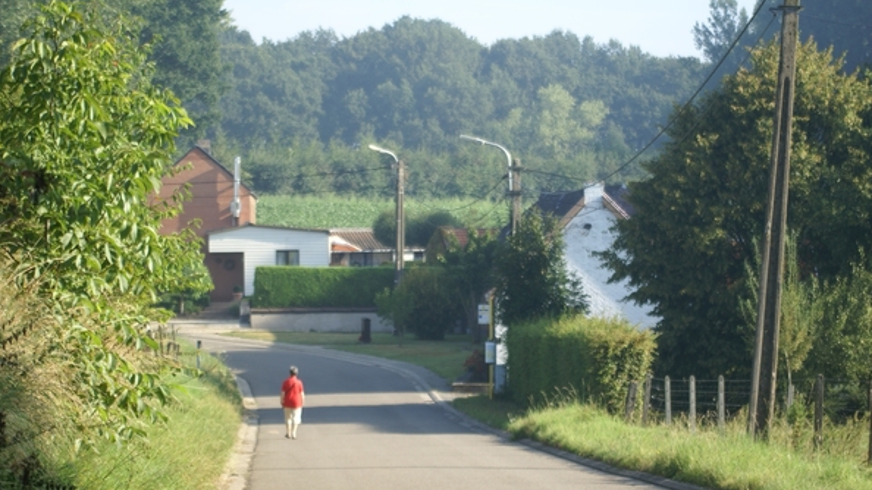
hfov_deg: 16.9
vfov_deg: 9.5
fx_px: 2936
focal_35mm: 127
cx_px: 435
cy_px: 245
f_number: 5.6
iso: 100
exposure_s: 1/200
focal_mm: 80
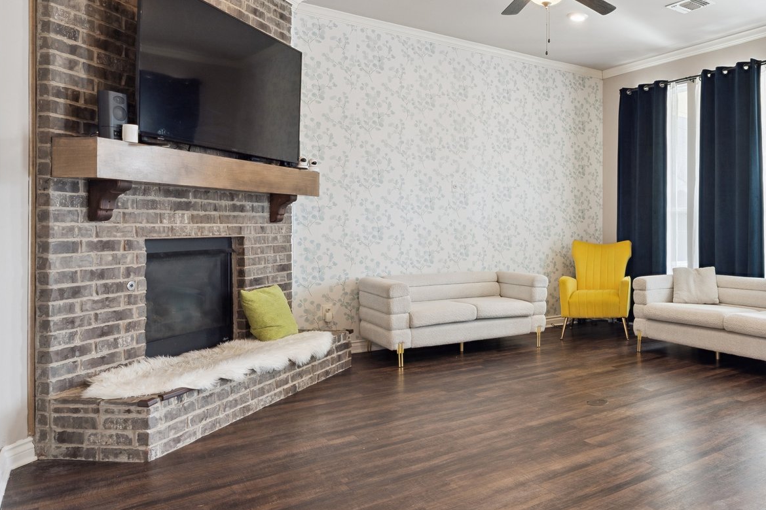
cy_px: 226
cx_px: 624
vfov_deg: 46.3
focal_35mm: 28
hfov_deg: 59.7
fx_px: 596
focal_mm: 16
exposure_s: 1/80
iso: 200
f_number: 8
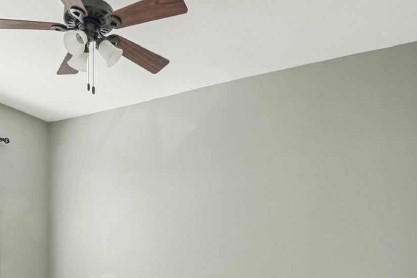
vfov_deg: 39.1
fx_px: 359
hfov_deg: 59.2
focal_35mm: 31
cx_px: 146
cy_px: 253
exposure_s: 1/400
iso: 400
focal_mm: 16
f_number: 8
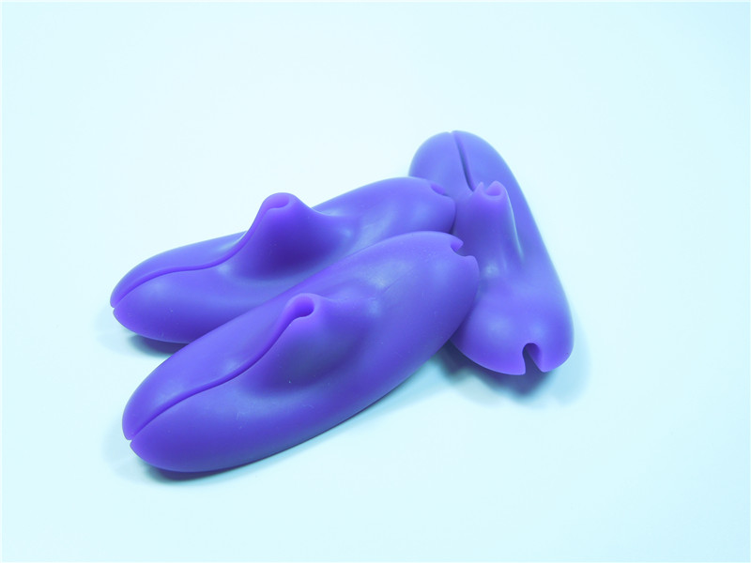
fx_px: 1041
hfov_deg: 39.7
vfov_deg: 30.3
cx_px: 376
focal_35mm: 48
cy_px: 282
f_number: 4
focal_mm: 8.7
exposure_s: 1/50
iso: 125
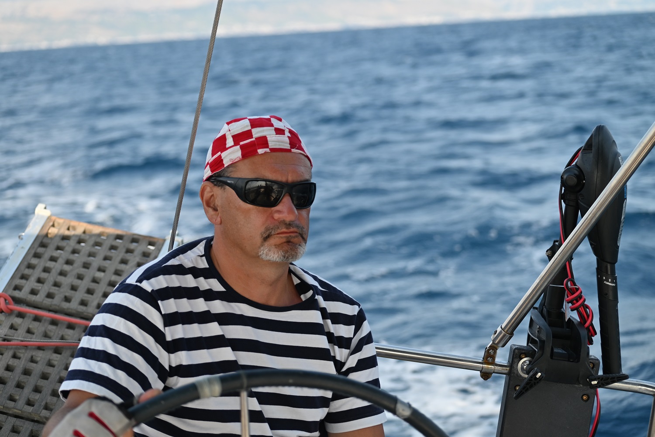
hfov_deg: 28.8
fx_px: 1274
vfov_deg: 19.5
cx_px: 328
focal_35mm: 70
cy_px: 218
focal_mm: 70
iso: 250
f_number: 4.5
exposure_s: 1/1250
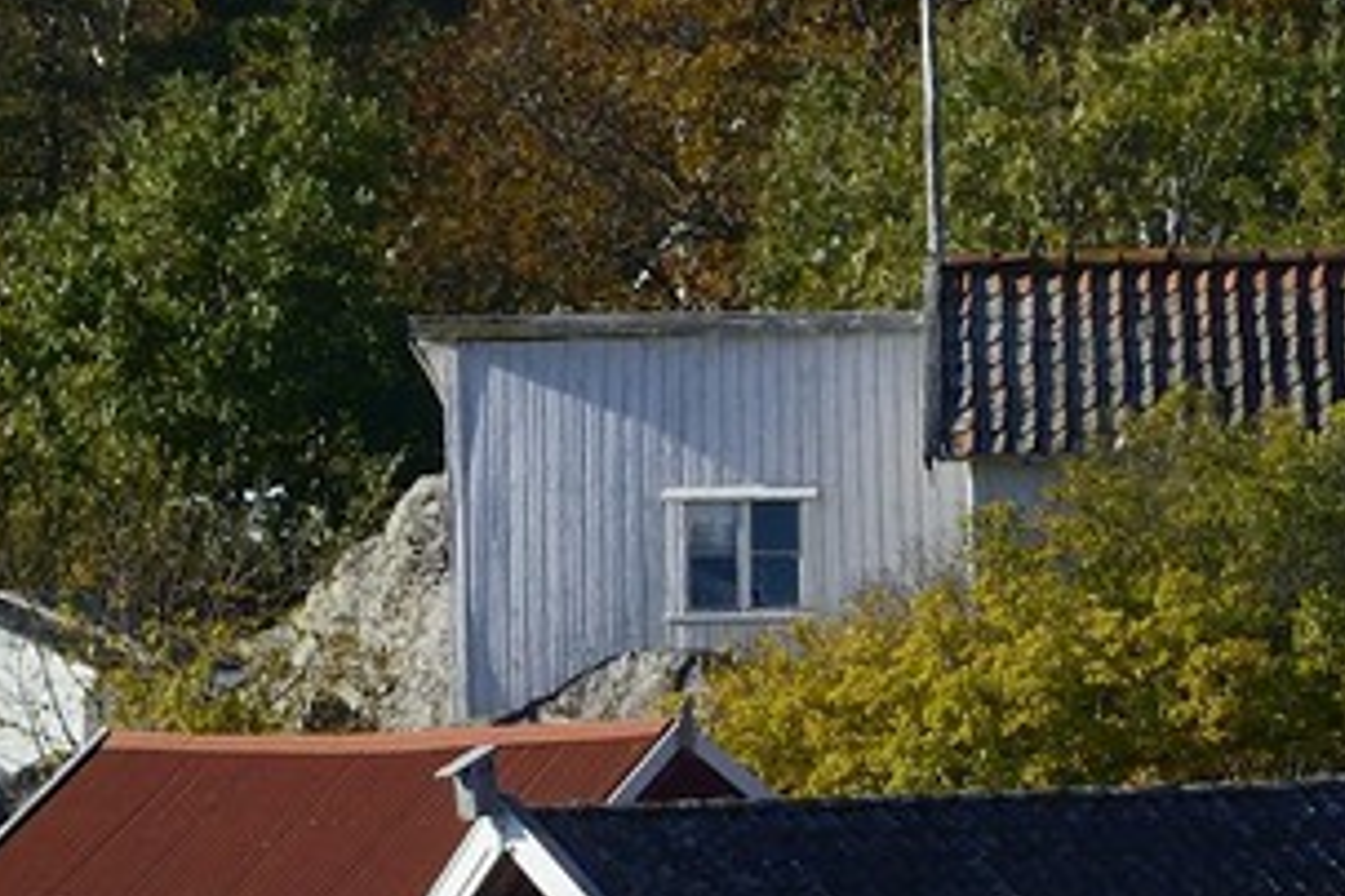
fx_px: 35453
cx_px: -2108
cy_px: 452
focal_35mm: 949
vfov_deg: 1.4
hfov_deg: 2.2
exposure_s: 1/400
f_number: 10
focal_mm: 180
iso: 200
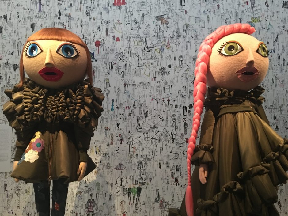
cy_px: 108
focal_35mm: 29
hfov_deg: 61.7
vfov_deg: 48.2
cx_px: 144
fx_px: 241
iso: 160
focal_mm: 4.15
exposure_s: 1/8
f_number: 2.2
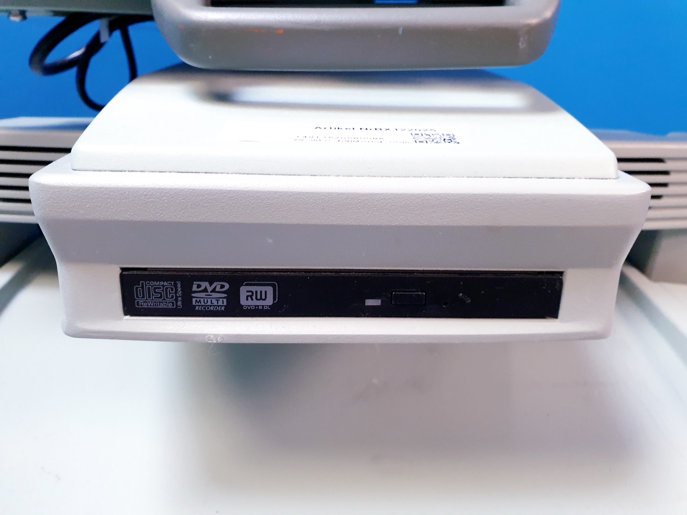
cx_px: 344
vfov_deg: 53.1
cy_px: 258
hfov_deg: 67.3
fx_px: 516
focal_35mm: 26
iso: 400
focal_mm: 4.3
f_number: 2.4
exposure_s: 1/50
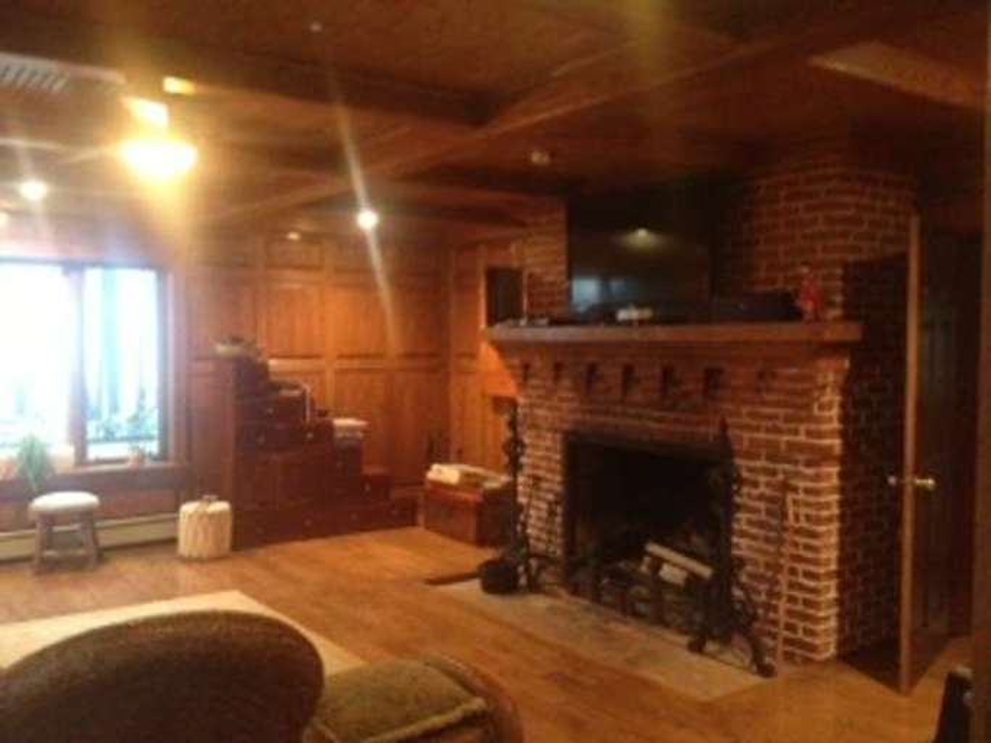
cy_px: 372
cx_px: 496
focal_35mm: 35
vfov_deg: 40.7
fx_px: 1002
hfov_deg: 52.6
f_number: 2.4
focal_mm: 4.28
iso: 800
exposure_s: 1/15
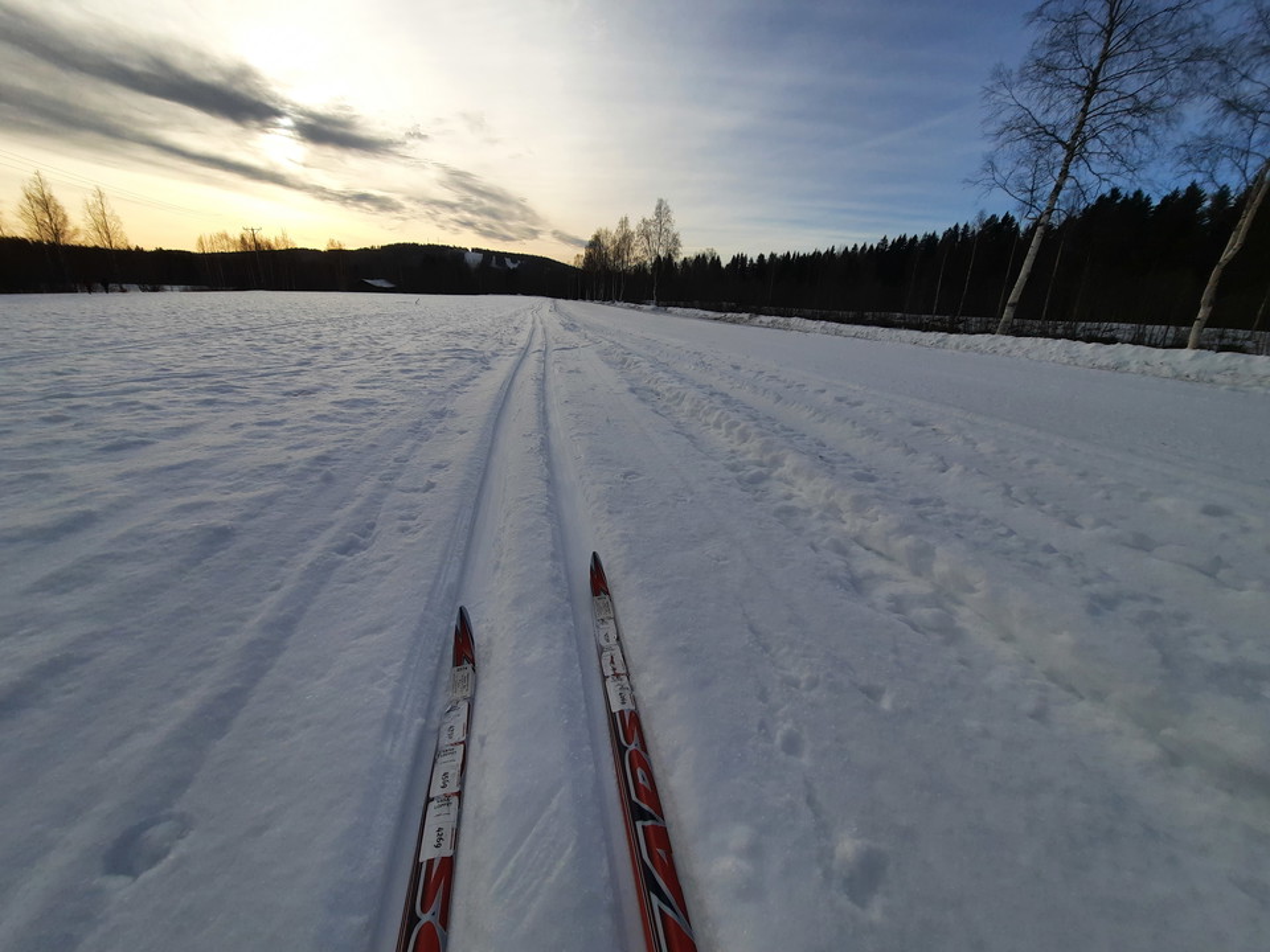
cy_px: 476
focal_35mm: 13
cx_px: 635
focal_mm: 1.74
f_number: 2.2
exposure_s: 1/2342
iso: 40
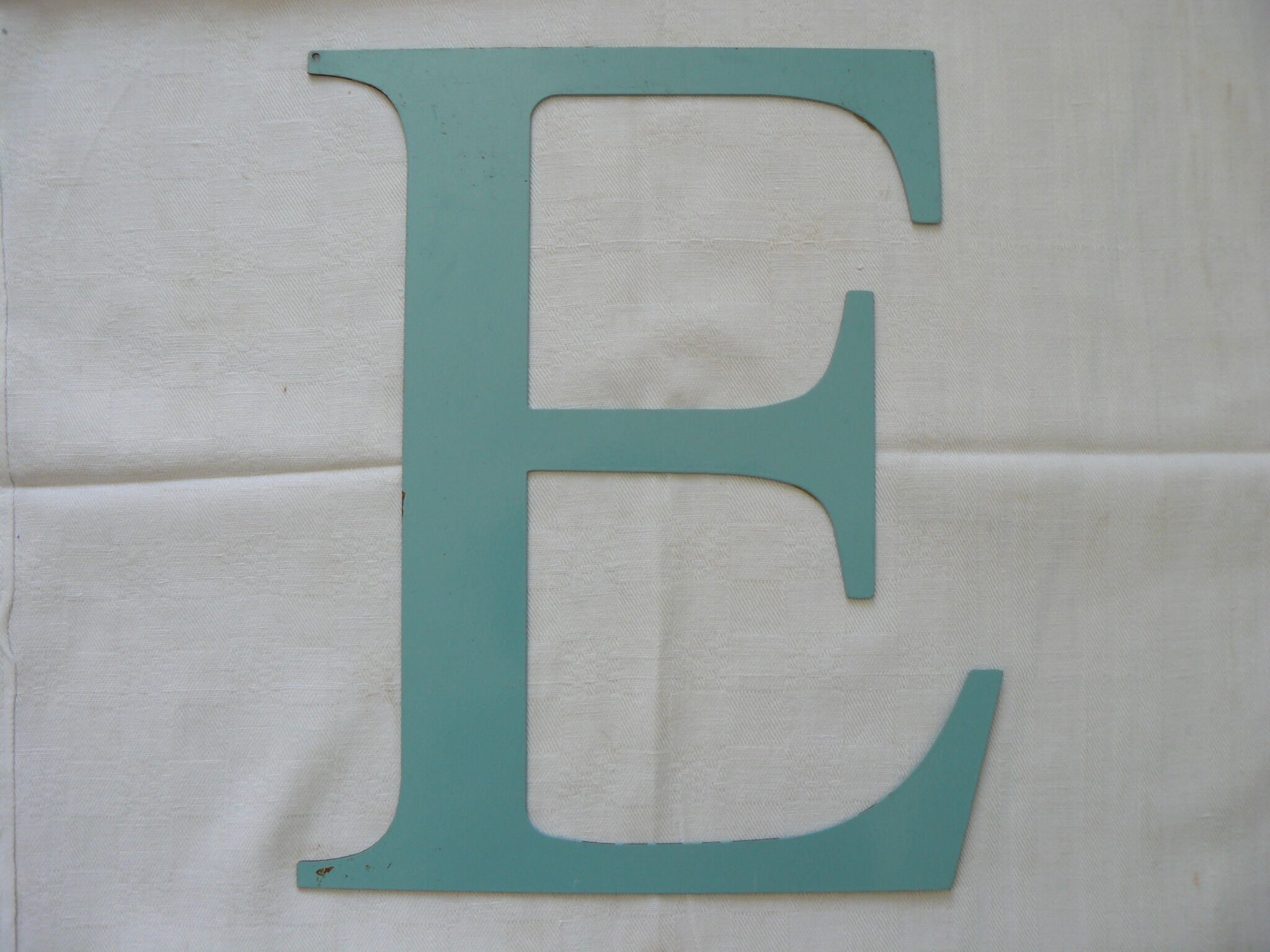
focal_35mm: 36
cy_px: 476
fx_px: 1321
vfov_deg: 39.7
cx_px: 635
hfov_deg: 51.4
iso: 100
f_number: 2.8
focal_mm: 6
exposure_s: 1/80
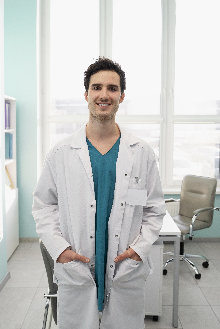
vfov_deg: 55.8
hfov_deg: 38.9
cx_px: 110
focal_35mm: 34
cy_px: 164
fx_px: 312
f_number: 4.5
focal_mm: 34
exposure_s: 1/100
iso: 250
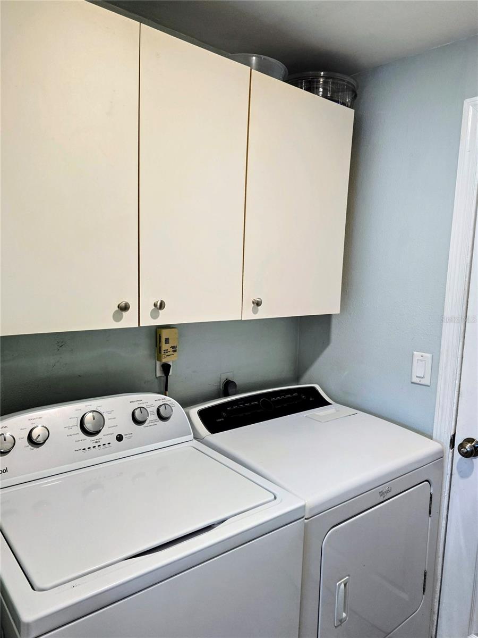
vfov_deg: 73.9
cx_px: 239
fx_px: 423
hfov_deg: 58.9
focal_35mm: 23
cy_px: 319
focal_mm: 6.3
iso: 200
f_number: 1.7
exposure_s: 1/120
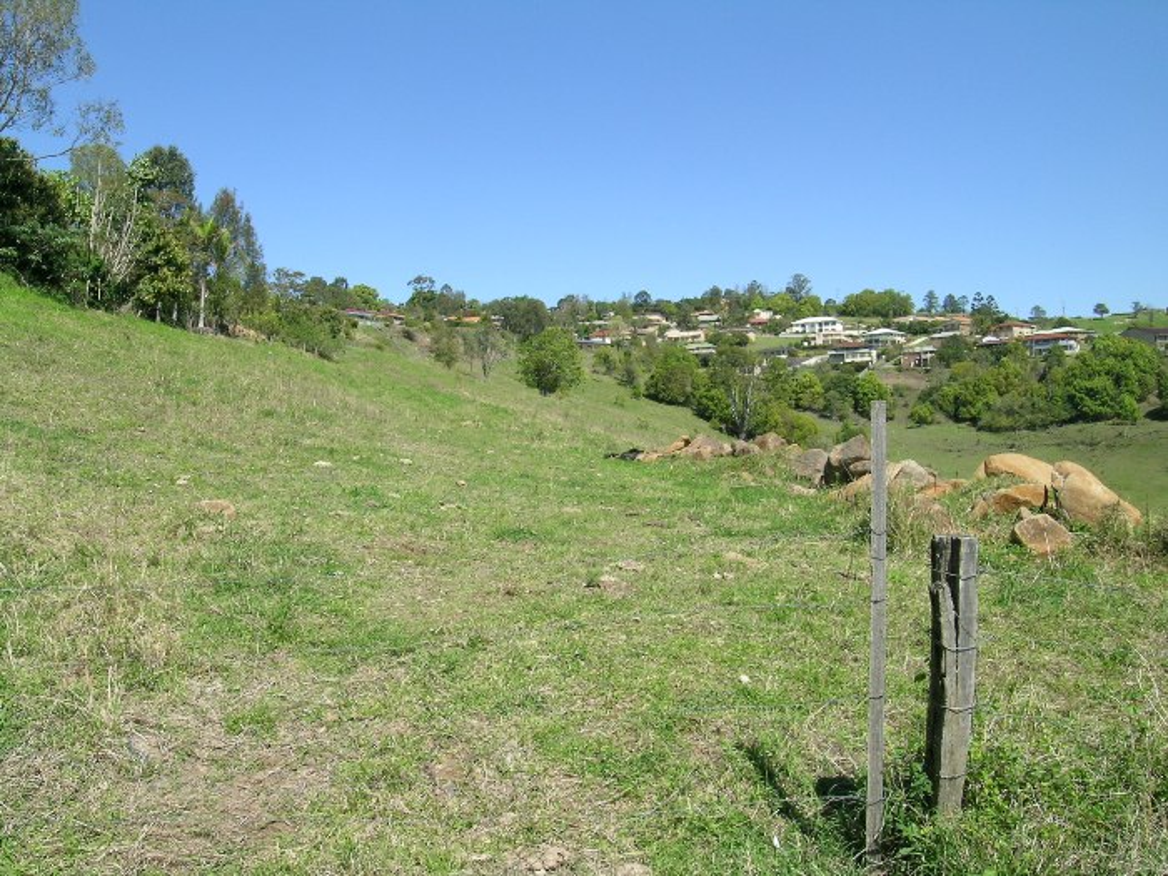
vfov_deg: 49.7
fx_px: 945
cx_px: 584
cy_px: 438
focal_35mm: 28
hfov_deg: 63.4
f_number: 6.3
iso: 50
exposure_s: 1/216
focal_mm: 5.8
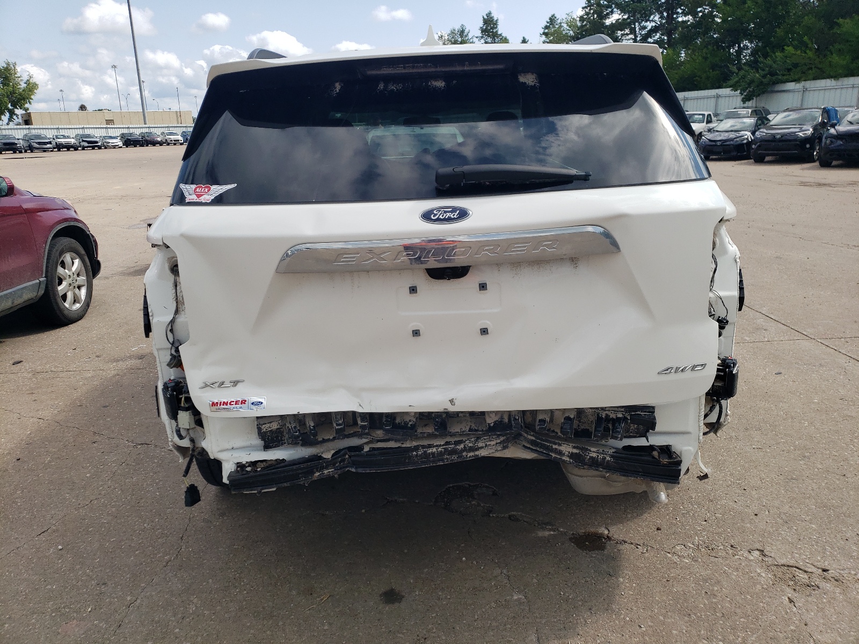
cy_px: 322
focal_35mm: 26
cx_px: 430
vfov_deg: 53.1
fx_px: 645
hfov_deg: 67.3
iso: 50
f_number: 1.5
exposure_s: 1/3333
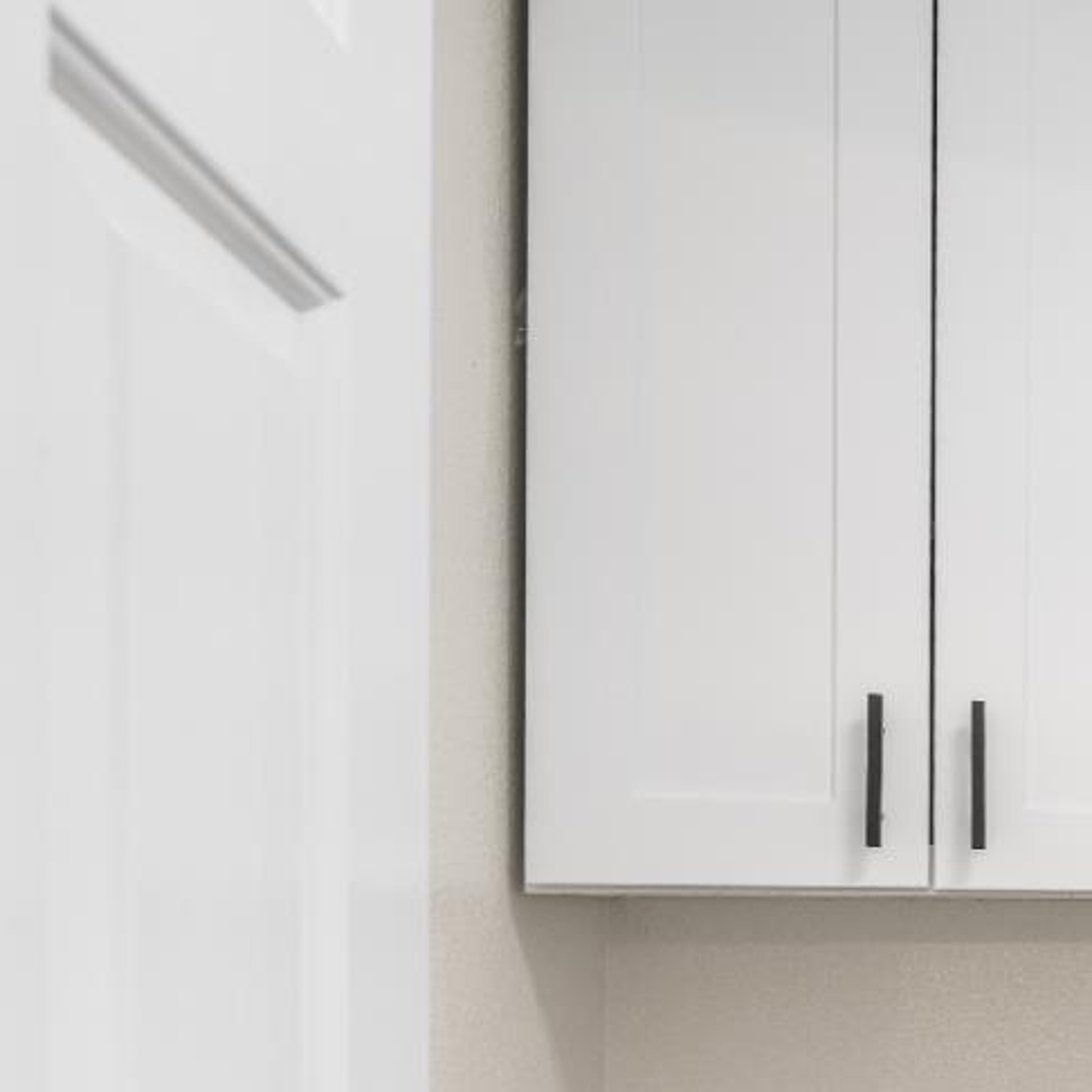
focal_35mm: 42
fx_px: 1499
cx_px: 1665
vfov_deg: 38.2
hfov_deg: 27.1
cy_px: 908
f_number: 5
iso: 250
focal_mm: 16
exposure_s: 1/30
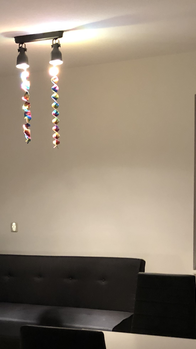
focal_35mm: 63
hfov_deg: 19.0
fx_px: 582
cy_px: 268
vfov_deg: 32.6
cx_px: 51
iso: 125
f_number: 1.8
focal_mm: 4
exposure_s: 1/4
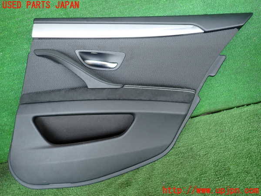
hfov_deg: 69.4
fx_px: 188
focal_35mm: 25
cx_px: 130
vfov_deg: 54.9
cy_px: 98
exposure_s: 1/125
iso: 160
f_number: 2
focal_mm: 4.5
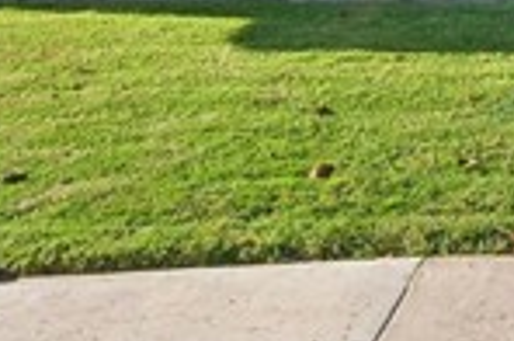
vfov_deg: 16.0
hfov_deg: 22.4
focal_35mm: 78
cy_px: -162
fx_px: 1111
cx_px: 726
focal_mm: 18
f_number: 25
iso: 320
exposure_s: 1/25
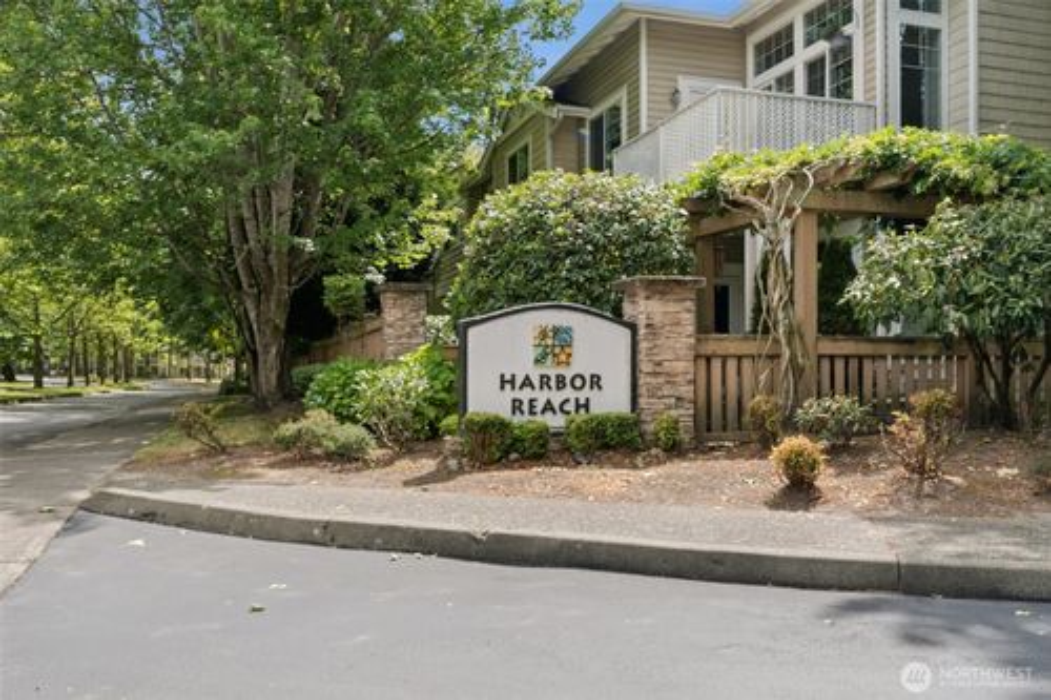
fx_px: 875
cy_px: 350
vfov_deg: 43.6
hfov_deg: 61.9
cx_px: 526
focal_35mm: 30
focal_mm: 20
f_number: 8
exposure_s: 1/125
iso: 250
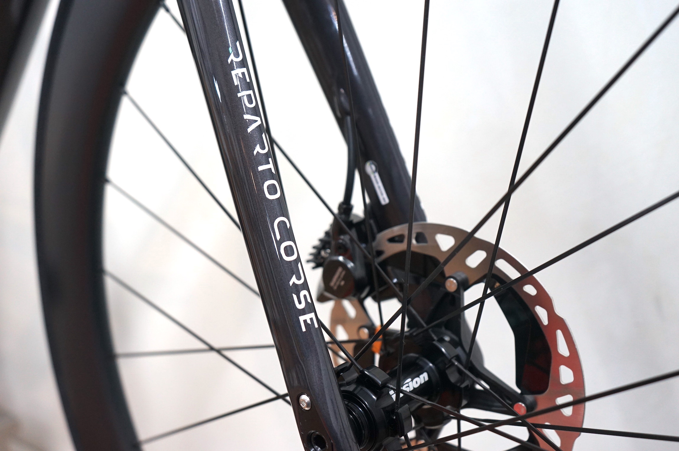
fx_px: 697
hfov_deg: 51.9
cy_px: 226
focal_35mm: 37
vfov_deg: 35.9
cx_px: 340
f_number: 4
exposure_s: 1/60
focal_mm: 37
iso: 1000
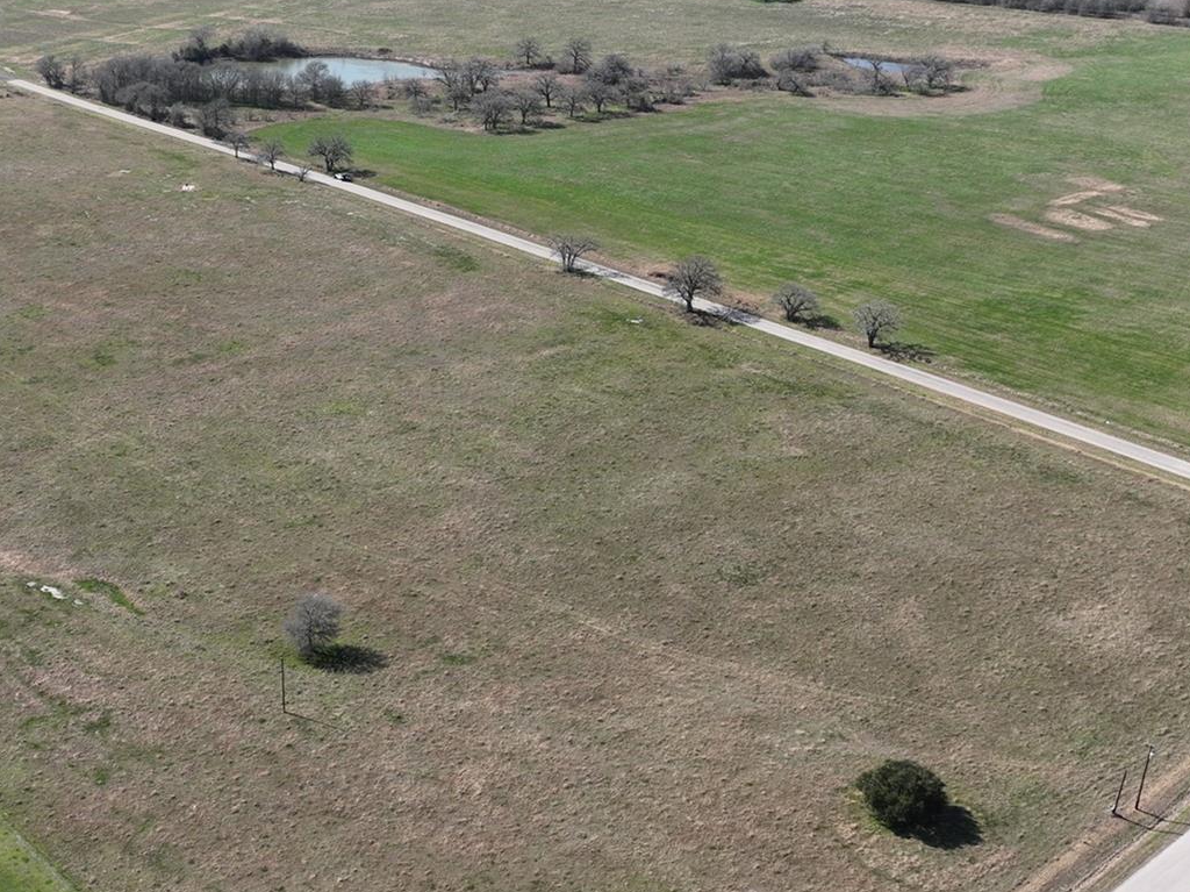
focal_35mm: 48
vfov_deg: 30.2
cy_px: 470
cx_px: 388
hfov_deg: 39.2
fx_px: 1649
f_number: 2.8
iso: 130
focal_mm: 12.29
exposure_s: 1/2000
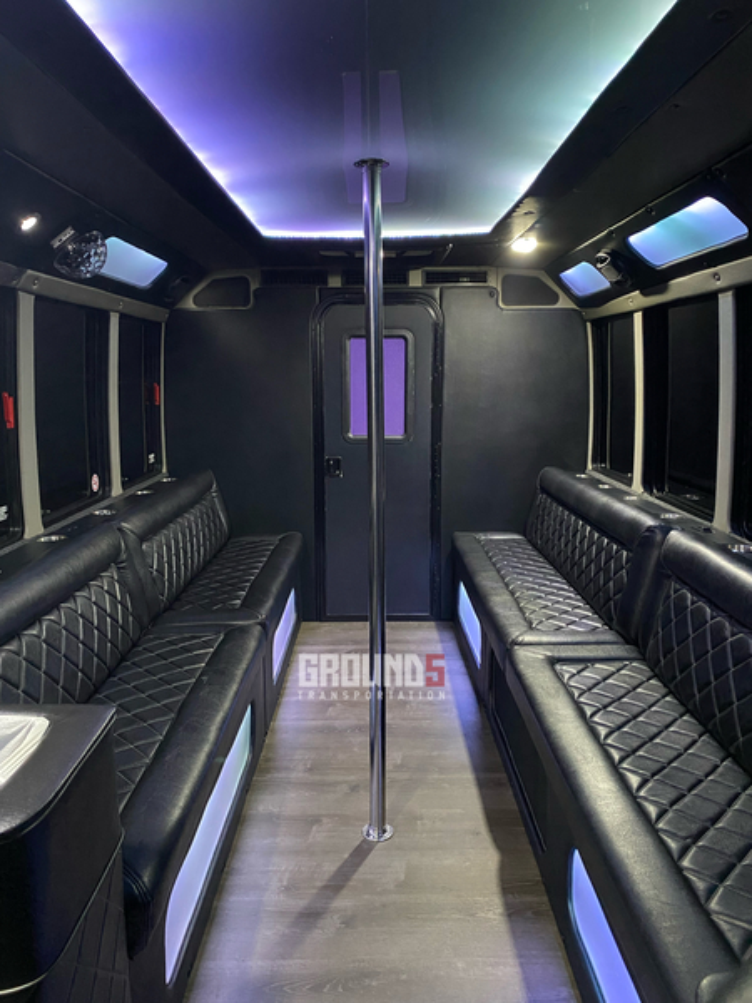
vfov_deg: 67.3
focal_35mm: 26
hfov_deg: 53.1
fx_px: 753
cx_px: 376
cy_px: 502
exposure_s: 1/30
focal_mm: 4.25
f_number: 1.8
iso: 800
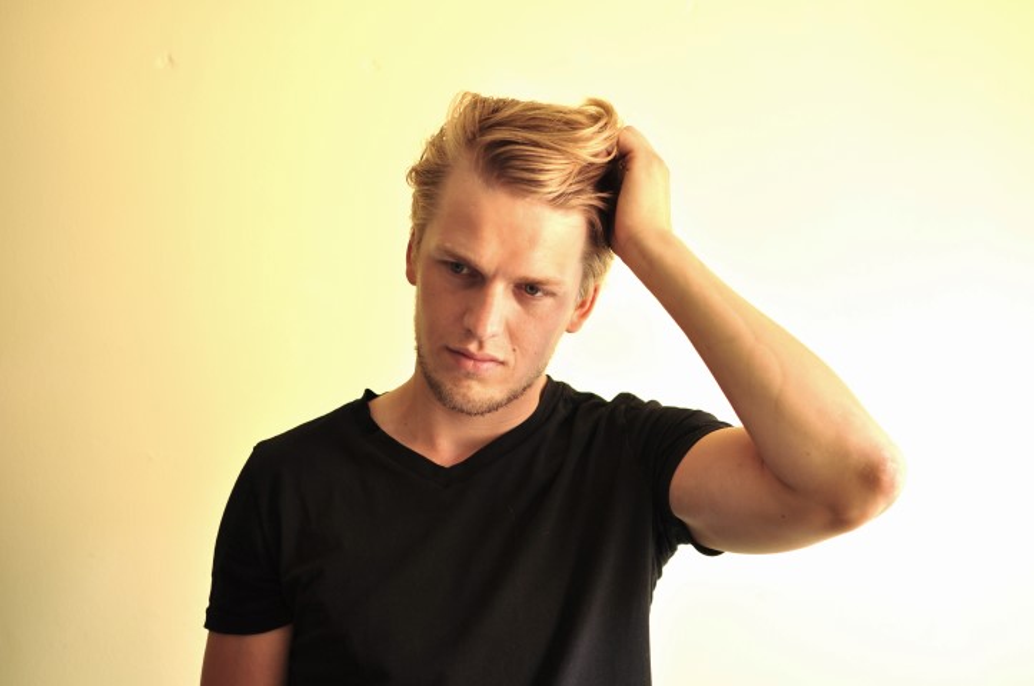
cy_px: 343
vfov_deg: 25.7
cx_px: 517
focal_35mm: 52
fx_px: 1506
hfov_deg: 37.9
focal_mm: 35
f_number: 2.2
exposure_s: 1/125
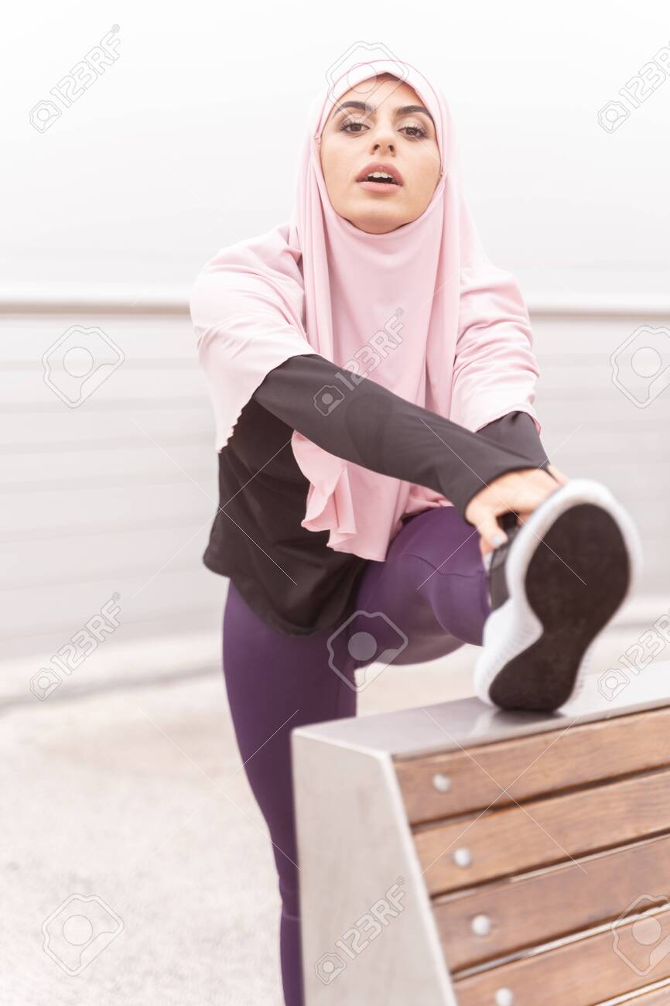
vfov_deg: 31.4
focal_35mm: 64
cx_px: 335
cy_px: 503
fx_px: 1787
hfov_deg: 21.2
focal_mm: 64
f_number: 2.8
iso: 200
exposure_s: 1/400
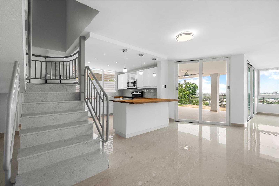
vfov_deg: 73.7
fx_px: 124
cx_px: 140
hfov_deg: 96.7
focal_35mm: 16
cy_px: 93
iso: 500
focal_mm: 16
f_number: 8
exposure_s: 1/40
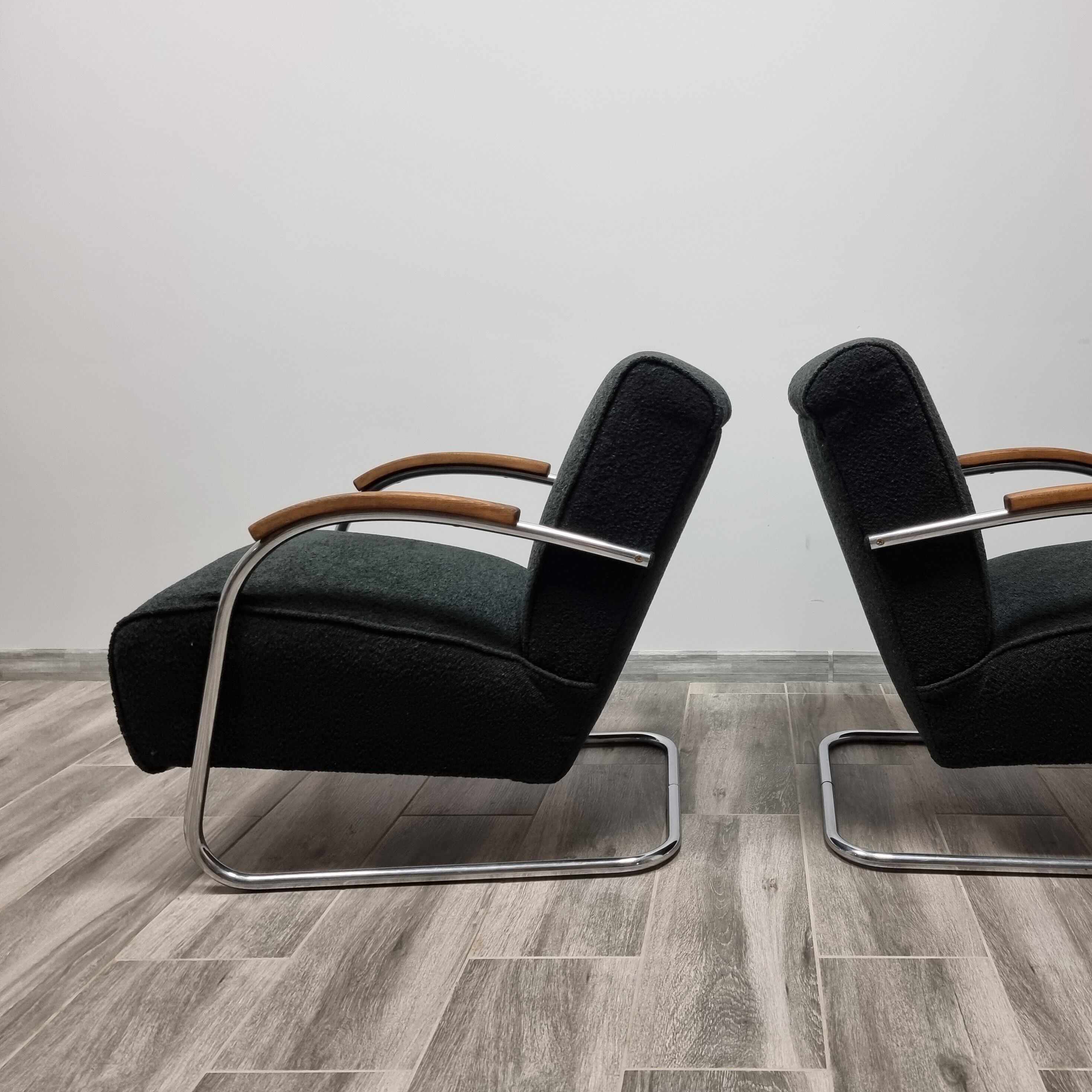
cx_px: 746
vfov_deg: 55.6
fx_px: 1035
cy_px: 550
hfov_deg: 54.3
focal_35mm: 29
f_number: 1.8
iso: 200
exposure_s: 1/50
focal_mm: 6.7
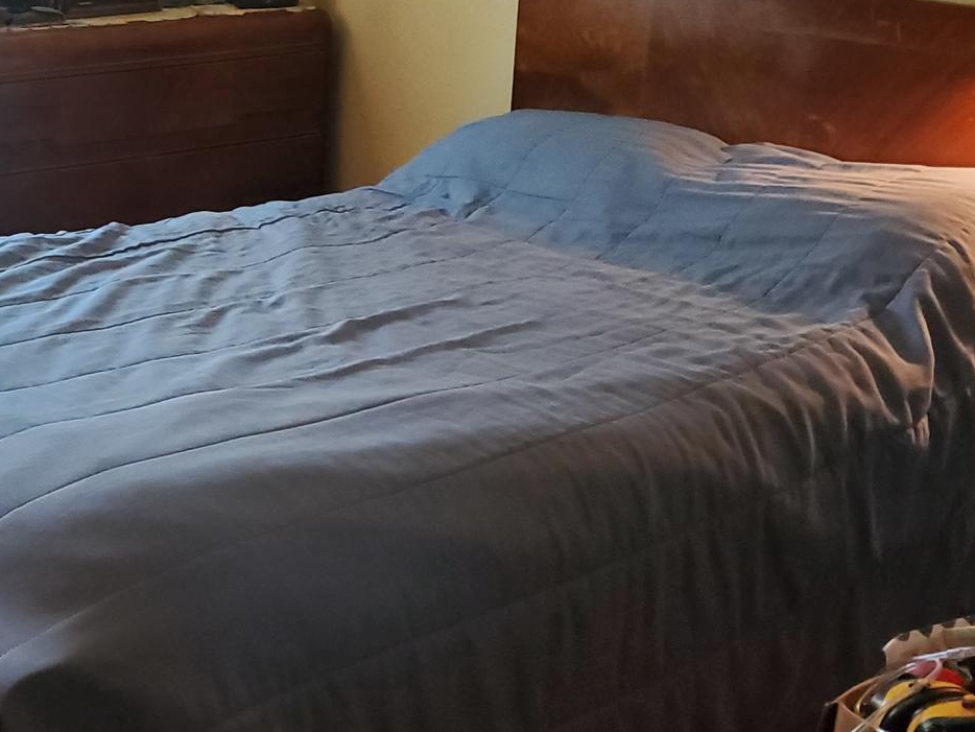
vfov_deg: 25.6
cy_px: 440
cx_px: 28
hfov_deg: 31.5
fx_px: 1606
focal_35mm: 57
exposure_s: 1/30
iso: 640
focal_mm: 4.3
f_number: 1.5
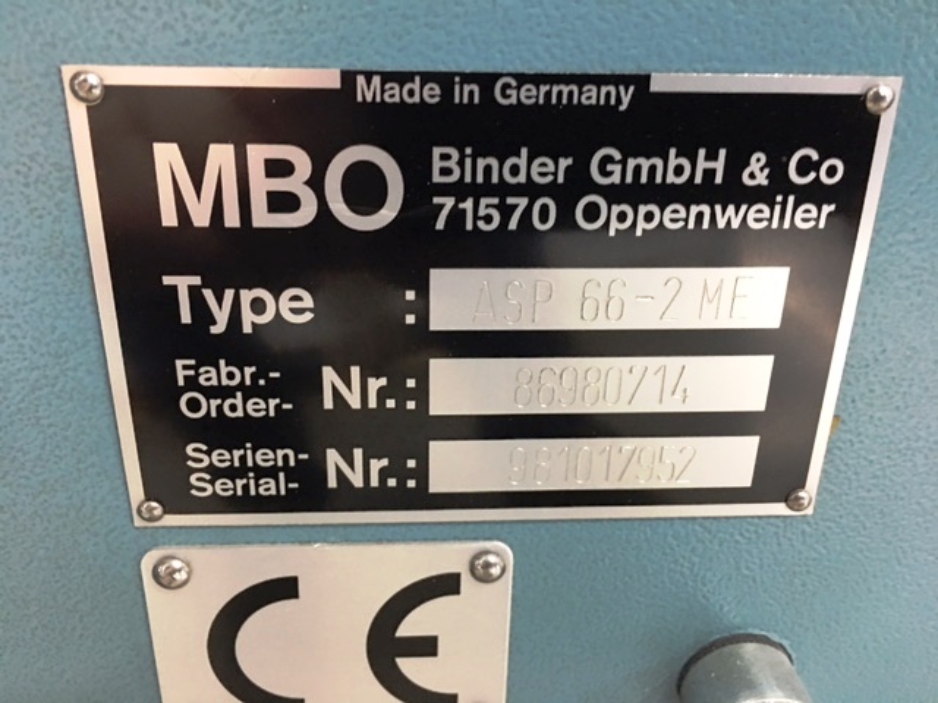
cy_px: 352
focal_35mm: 29
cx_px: 469
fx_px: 786
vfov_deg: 48.2
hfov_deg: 61.7
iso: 100
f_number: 2.2
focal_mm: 4.15
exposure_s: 1/8
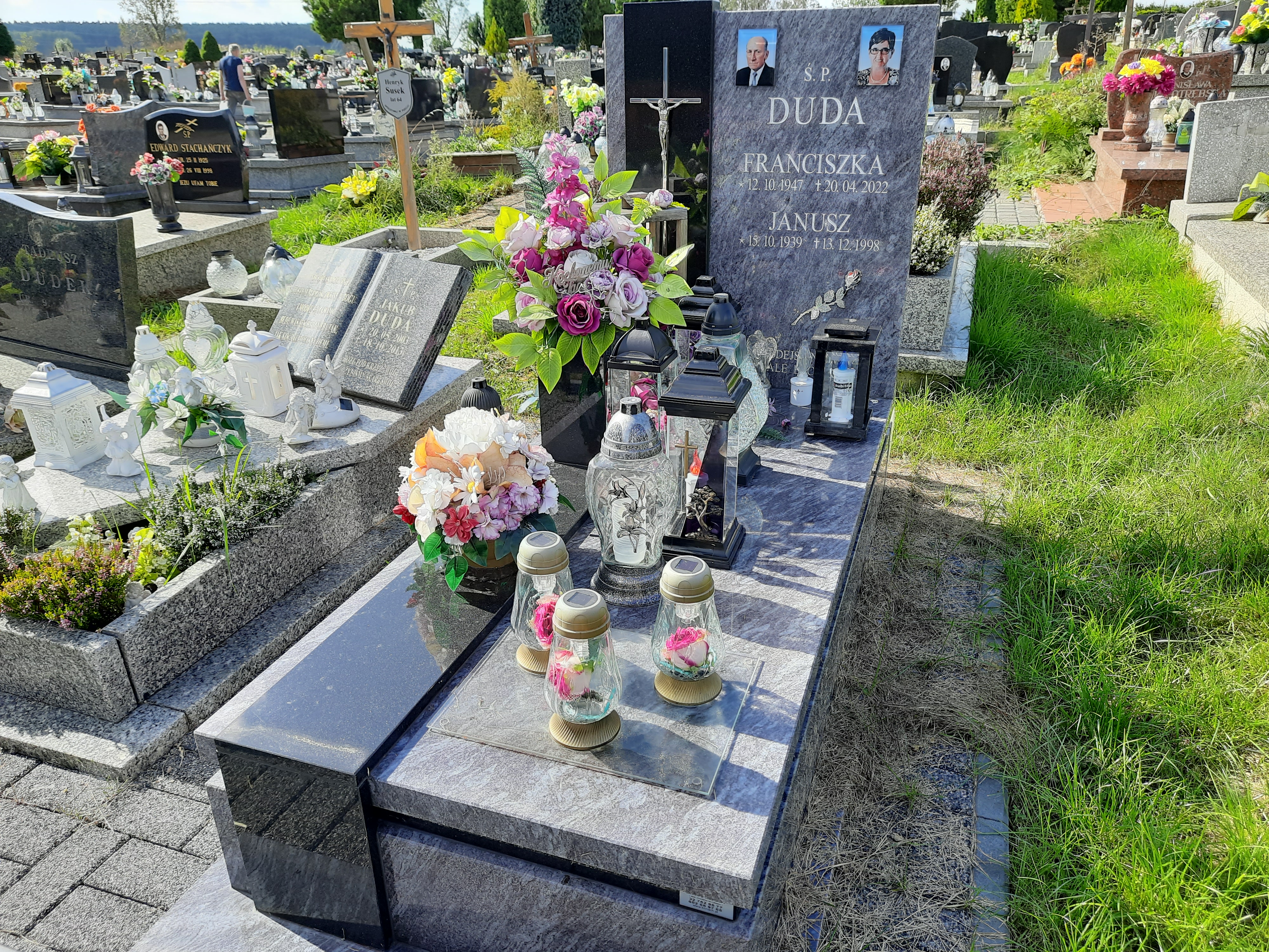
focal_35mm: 25
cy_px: 476
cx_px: 634
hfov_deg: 69.4
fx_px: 916
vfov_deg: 54.9
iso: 20
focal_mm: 4.6
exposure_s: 1/384
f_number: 2
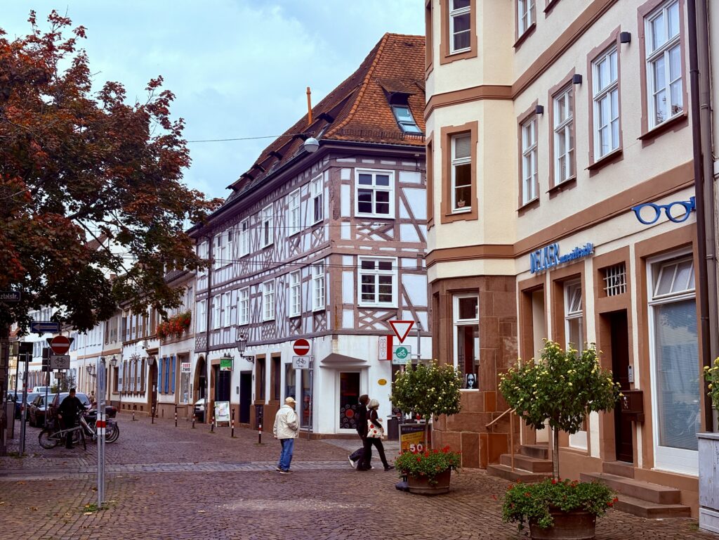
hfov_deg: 36.8
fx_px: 1080
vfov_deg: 28.0
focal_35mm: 52
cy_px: 270
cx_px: 360
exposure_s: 1/1626
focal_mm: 5.96
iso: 32
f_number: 1.6
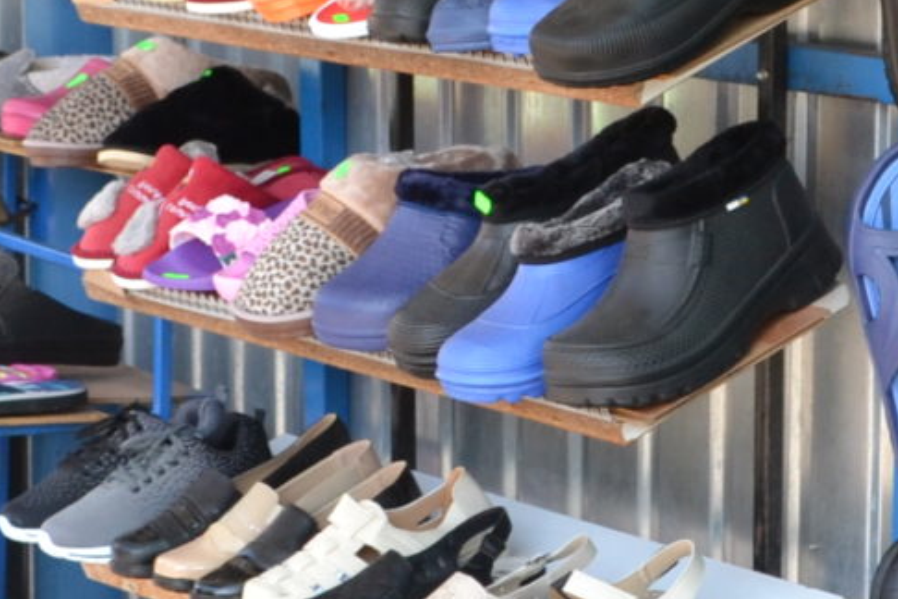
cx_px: 691
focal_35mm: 174
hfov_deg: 11.8
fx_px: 4340
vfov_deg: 7.9
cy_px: 389
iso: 280
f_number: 5.6
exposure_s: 1/125
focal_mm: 22
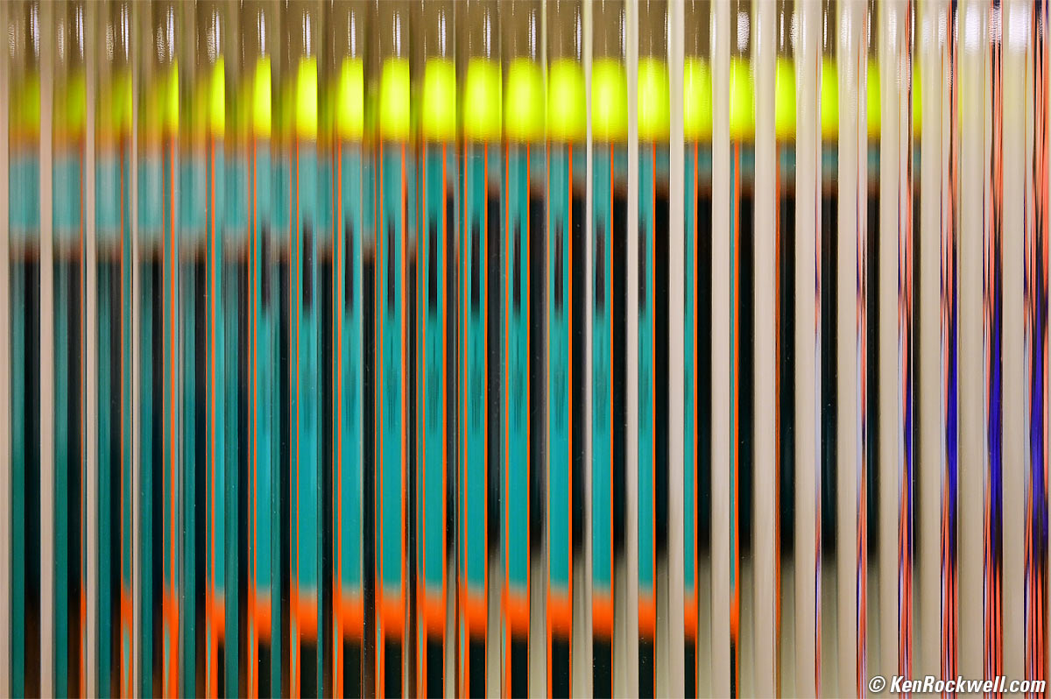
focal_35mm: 52
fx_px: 1517
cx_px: 526
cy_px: 350
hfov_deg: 38.2
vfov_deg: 25.9
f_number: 4
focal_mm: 52
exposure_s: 1/60
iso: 900
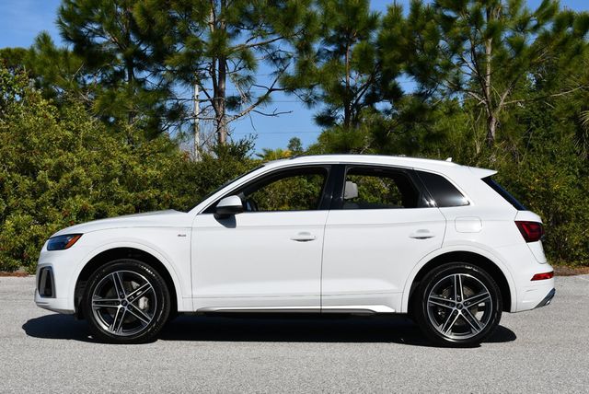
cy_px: 197
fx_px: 1048
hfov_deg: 31.4
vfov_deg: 21.3
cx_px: 294
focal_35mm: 64
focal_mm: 32
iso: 100
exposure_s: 1/400
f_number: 10
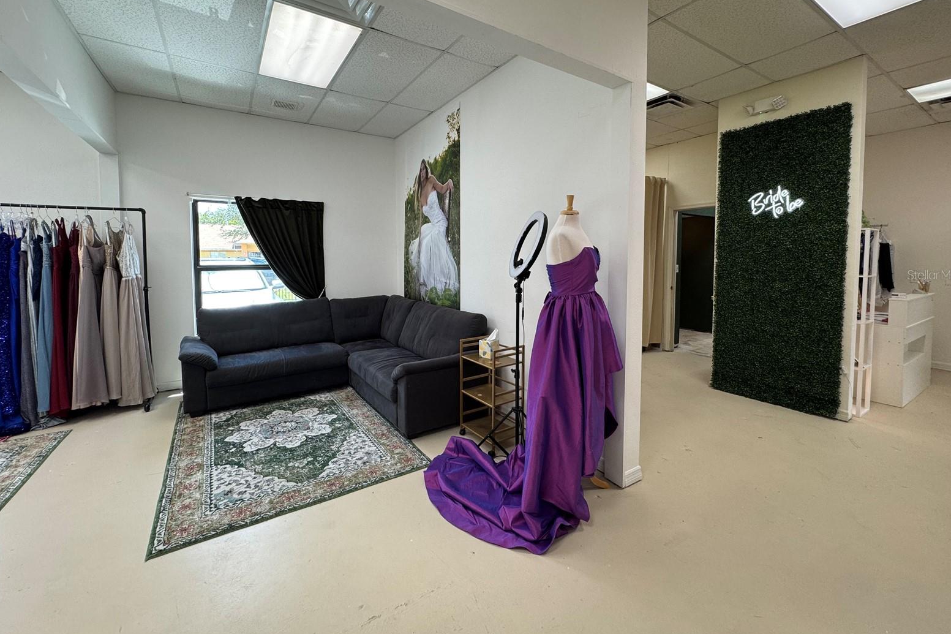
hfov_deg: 100.4
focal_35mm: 15
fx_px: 396
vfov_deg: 76.9
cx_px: 475
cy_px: 274
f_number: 2.2
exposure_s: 1/120
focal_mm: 2.22
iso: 125
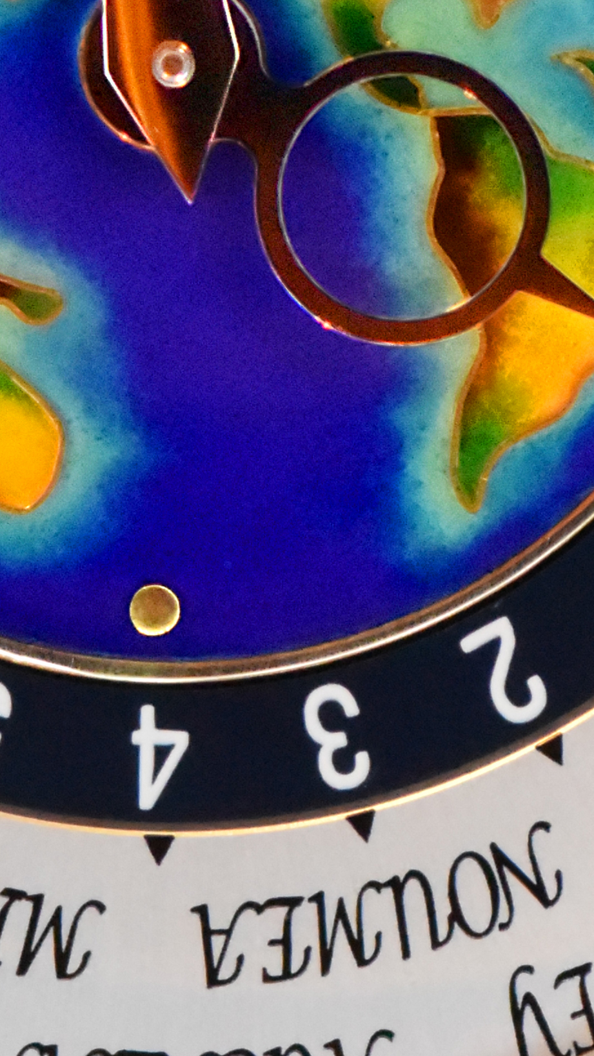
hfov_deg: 1.3
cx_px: 170
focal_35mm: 947
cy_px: 124
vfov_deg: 2.3
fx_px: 26525
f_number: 6.3
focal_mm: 105
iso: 3200
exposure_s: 1/125
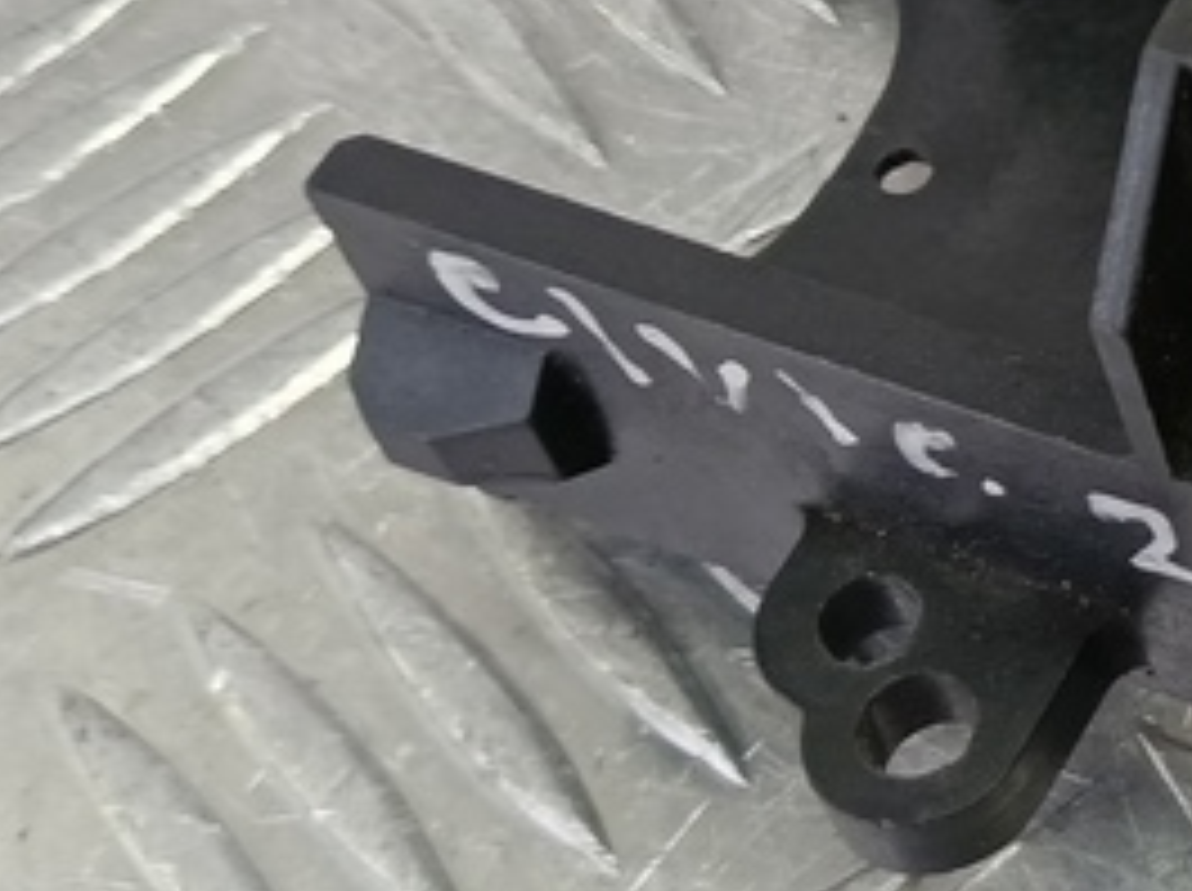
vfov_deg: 16.4
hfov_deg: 18.1
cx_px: 2051
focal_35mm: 89
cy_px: 171
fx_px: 3061
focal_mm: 4.11
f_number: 1.6
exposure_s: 1/50
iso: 159
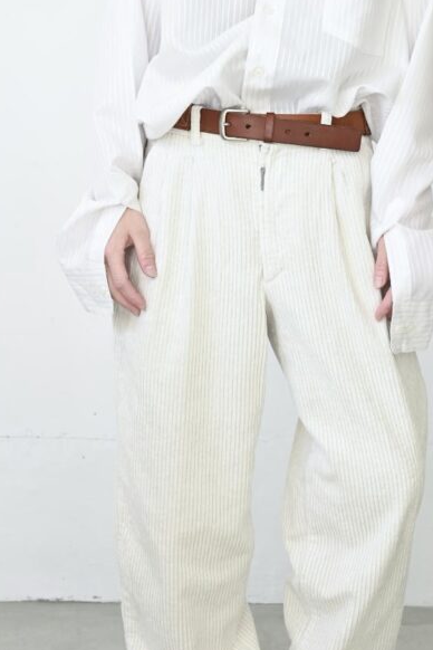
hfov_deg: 20.6
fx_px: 1191
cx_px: 273
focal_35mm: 66
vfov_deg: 30.5
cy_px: 308
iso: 1000
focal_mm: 40
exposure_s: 1/125
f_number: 5
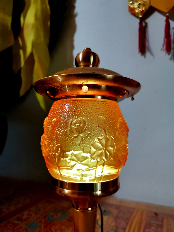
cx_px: 87
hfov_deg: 53.1
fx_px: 174
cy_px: 116
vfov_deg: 67.3
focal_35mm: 26
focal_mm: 4.75
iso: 500
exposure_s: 1/33.3
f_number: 1.8
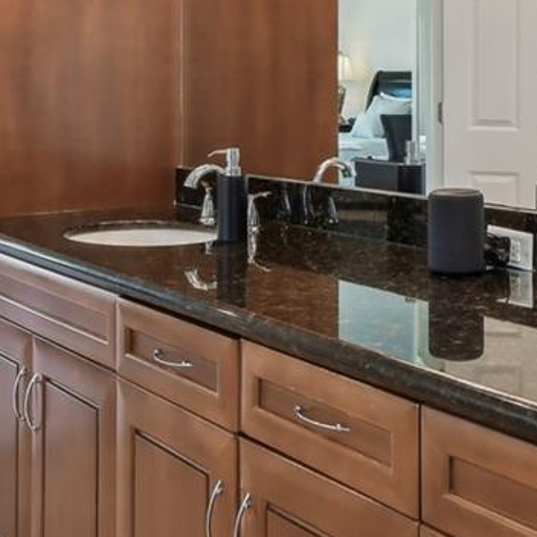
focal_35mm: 58
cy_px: 73
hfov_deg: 29.3
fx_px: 1018
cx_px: 365
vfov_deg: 28.6
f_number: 7.1
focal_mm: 10
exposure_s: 1/20
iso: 100
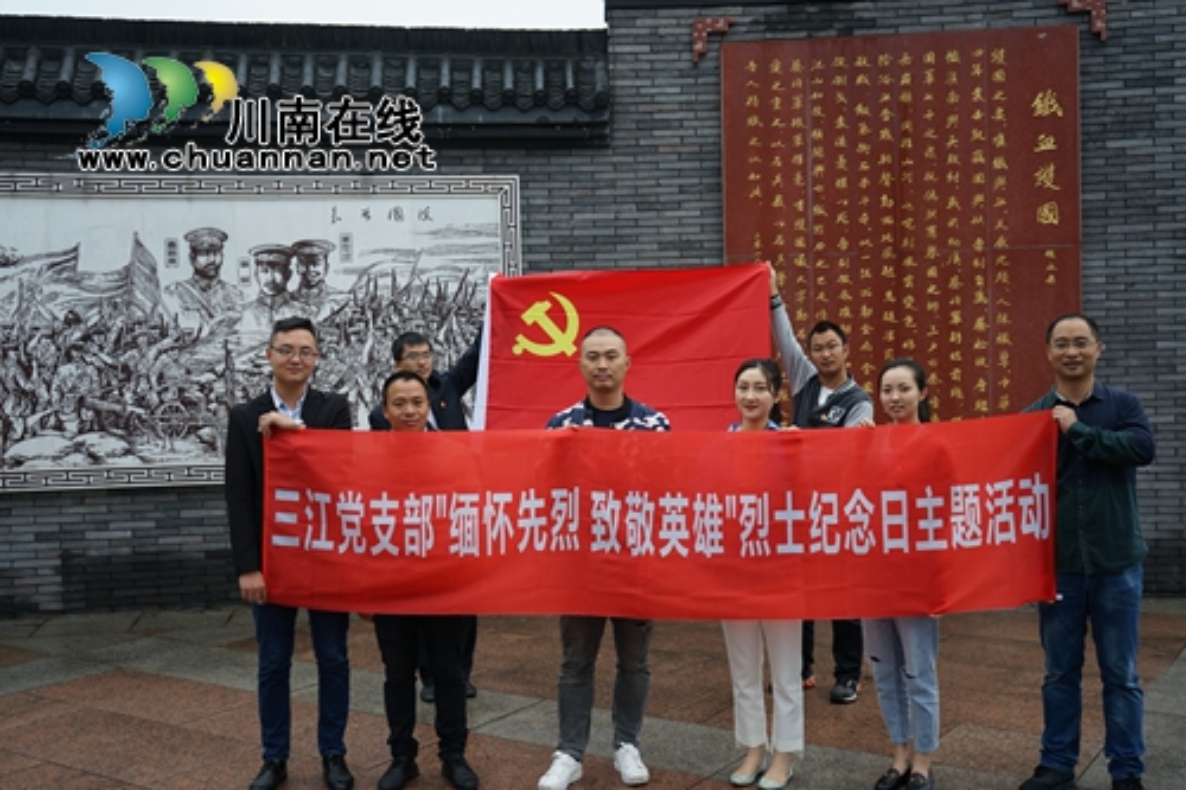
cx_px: 593
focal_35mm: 36
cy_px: 395
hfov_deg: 53.1
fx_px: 1186
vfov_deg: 36.8
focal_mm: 36
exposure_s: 1/100
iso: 400
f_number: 5
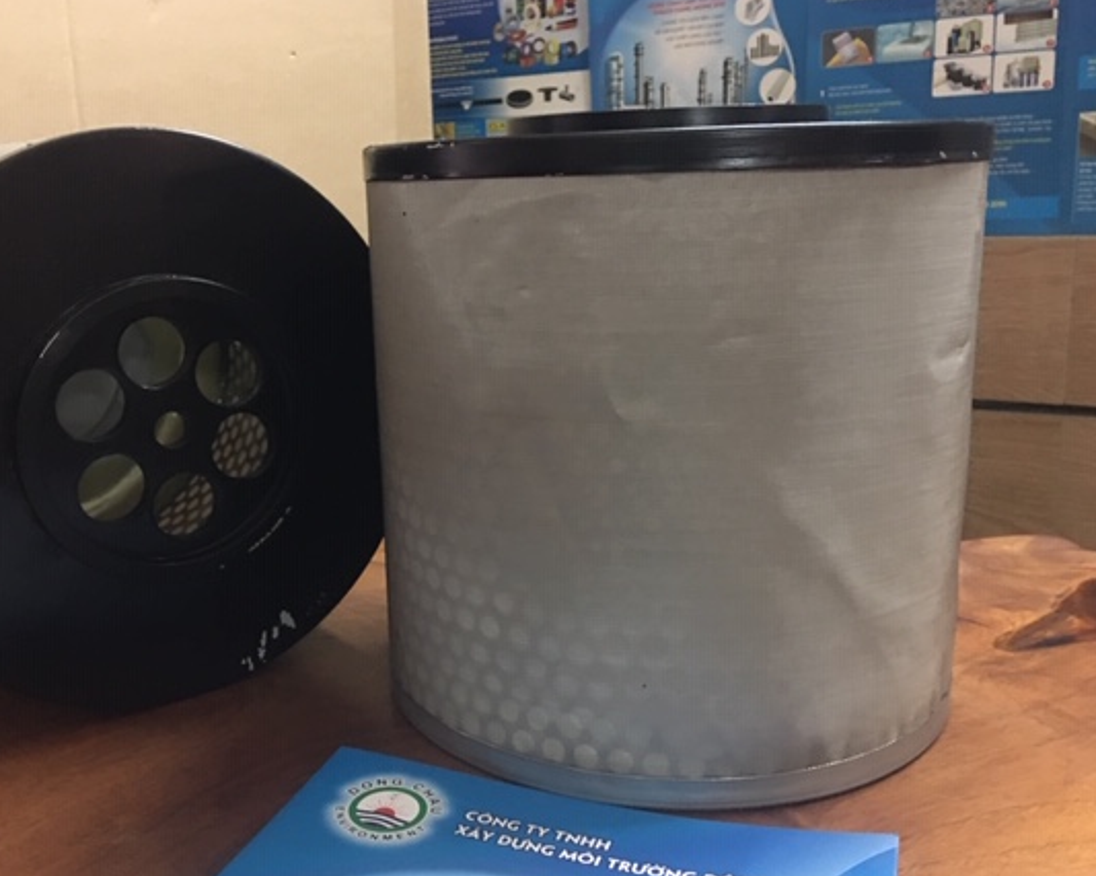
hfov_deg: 52.7
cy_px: 452
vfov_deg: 43.3
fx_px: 1102
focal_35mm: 34
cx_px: 471
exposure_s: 1/4
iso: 100
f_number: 2.2
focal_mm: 4.15
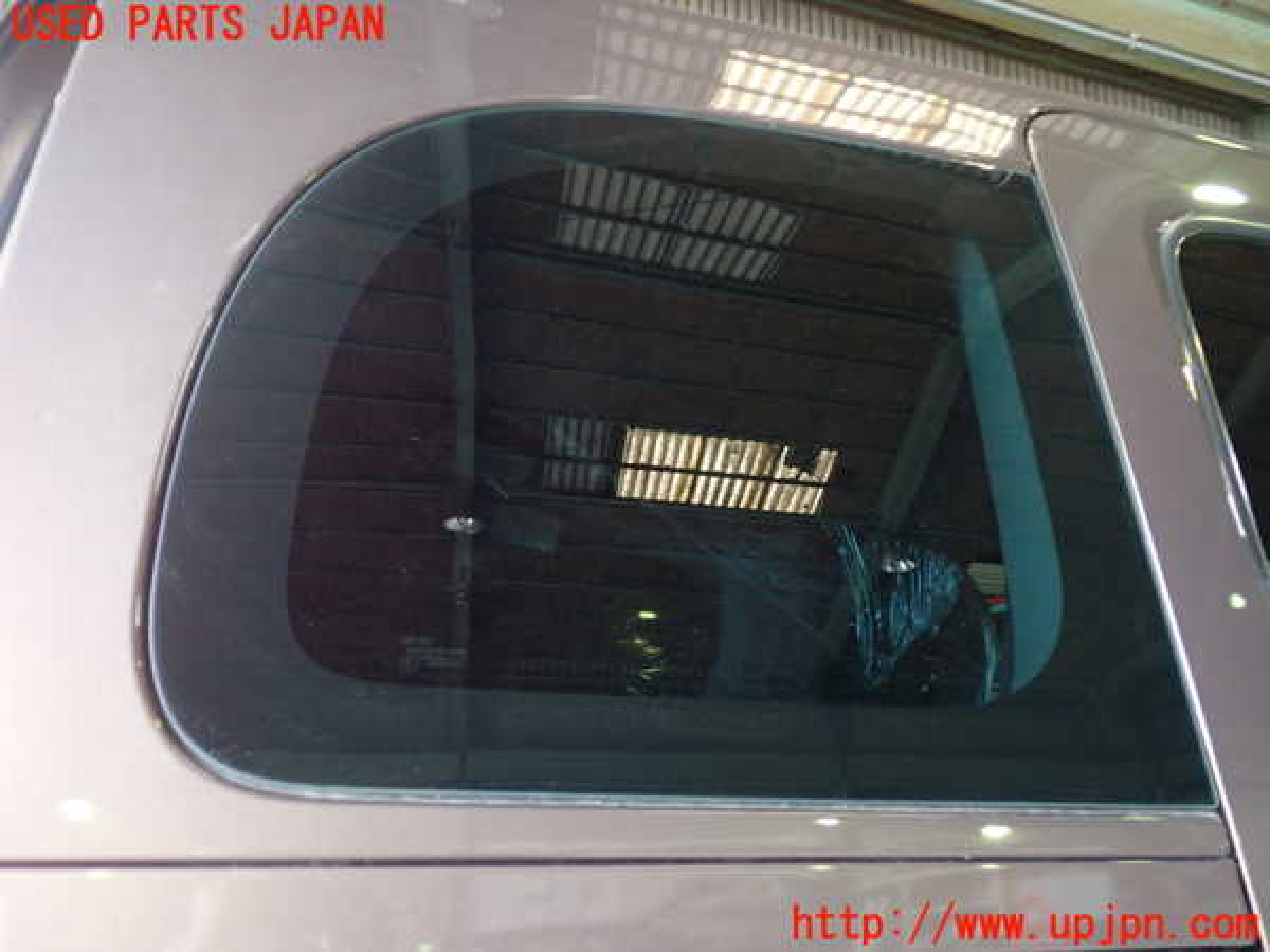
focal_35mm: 30
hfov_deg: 60.0
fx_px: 1101
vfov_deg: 46.8
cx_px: 635
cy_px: 476
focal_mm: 5.4
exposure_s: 1/30
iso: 320
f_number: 2.3
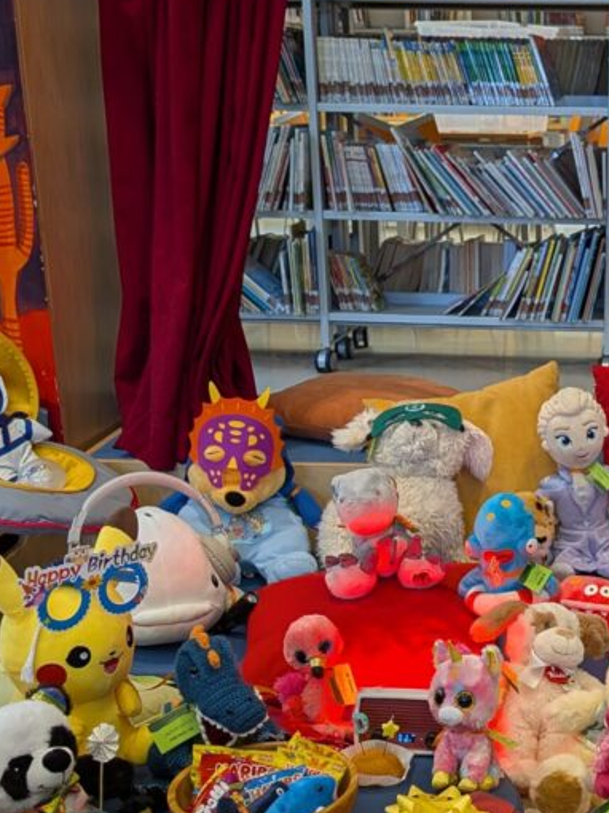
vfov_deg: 35.1
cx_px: 547
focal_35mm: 54
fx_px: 1268
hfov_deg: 26.1
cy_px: 560
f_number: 1.7
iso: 27
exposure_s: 1/120
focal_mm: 4.53
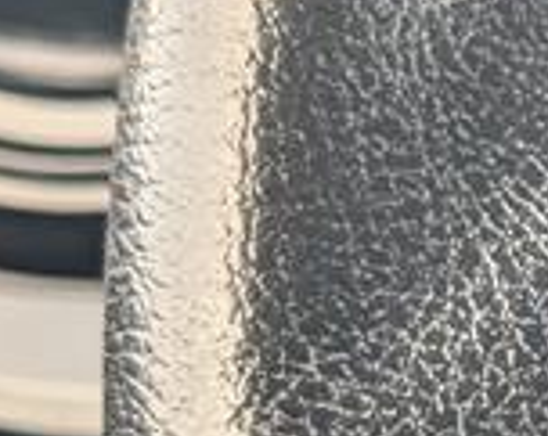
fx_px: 3270
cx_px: 1082
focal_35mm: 202
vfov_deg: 7.5
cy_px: 699
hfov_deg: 9.0
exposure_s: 1/714
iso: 561
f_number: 1.68
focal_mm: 6.9
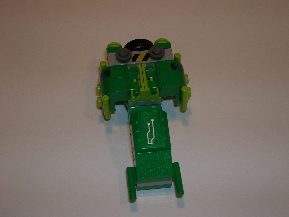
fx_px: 484
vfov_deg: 25.2
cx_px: 144
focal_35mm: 58
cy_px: 108
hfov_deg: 33.2
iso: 50
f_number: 3.5
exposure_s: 1/60.1
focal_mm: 9.7
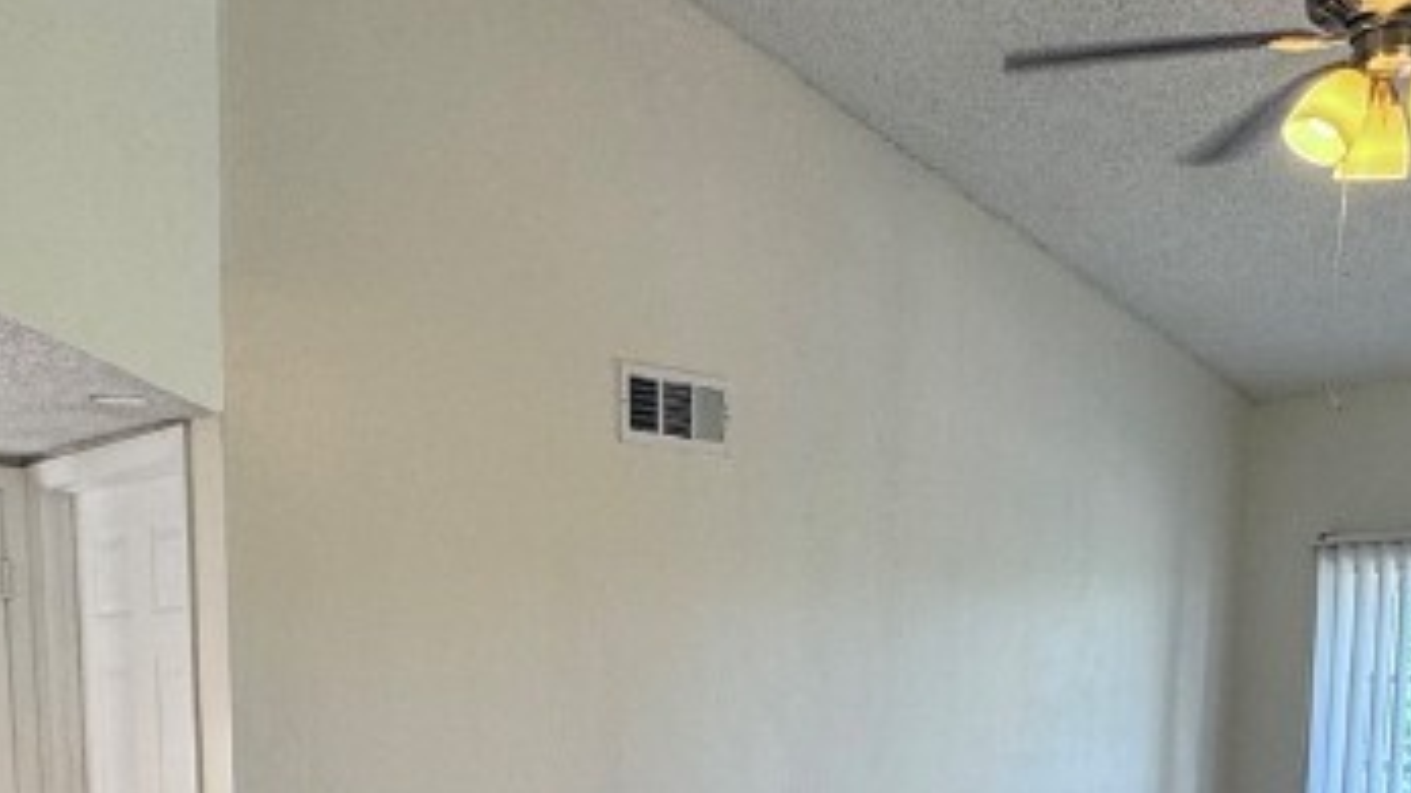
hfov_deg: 45.5
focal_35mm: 45
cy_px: 964
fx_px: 1683
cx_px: 671
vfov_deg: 24.0
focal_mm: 2.22
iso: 80
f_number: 2.2
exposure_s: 1/120
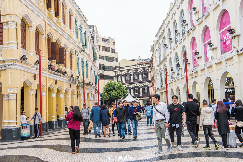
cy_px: 81
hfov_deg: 46.4
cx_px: 122
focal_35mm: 42
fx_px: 283
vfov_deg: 31.9
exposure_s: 1/100
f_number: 8
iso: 250
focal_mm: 42
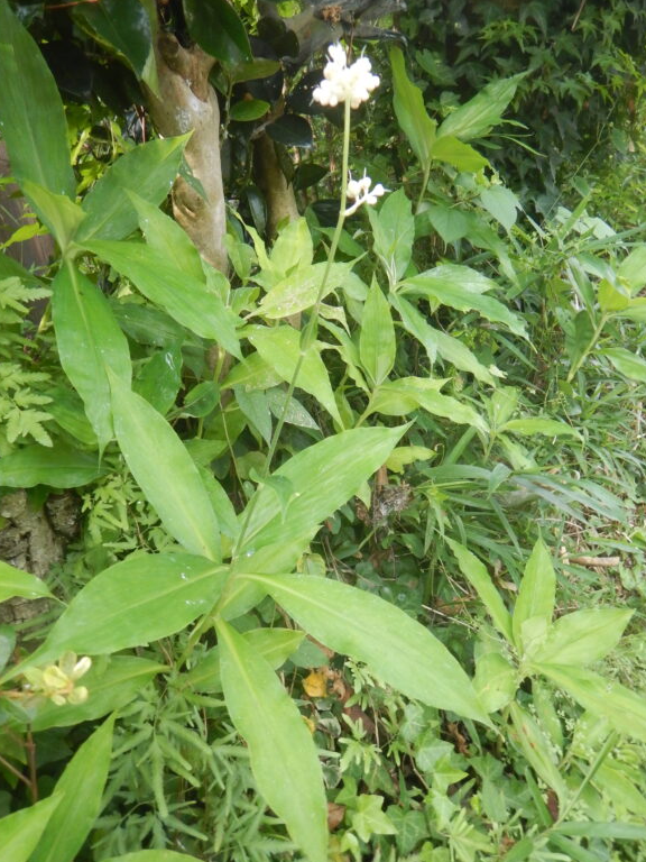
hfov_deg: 54.9
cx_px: 324
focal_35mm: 25
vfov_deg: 69.4
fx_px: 622
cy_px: 429
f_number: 2.8
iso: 400
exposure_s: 1/250
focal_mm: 4.3
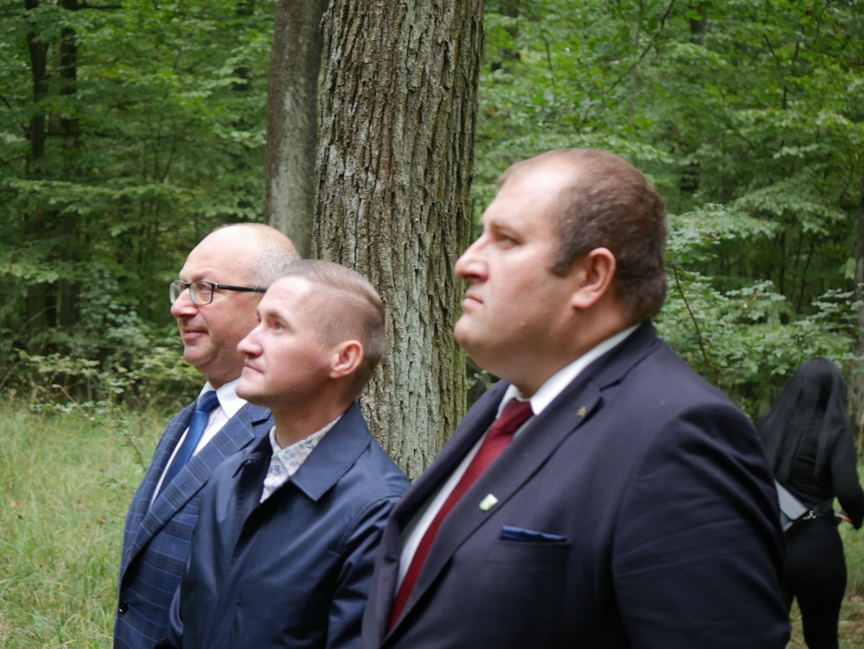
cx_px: 432
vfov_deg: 16.4
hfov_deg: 21.8
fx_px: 2247
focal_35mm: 90
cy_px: 324
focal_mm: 45
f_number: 4.5
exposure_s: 1/125
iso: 800
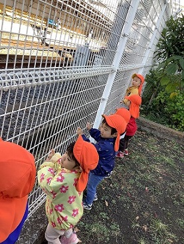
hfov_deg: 45.5
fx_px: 219
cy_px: 122
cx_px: 92
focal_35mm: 31
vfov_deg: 58.3
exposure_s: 1/165
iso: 25
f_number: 2.4
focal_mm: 3.3
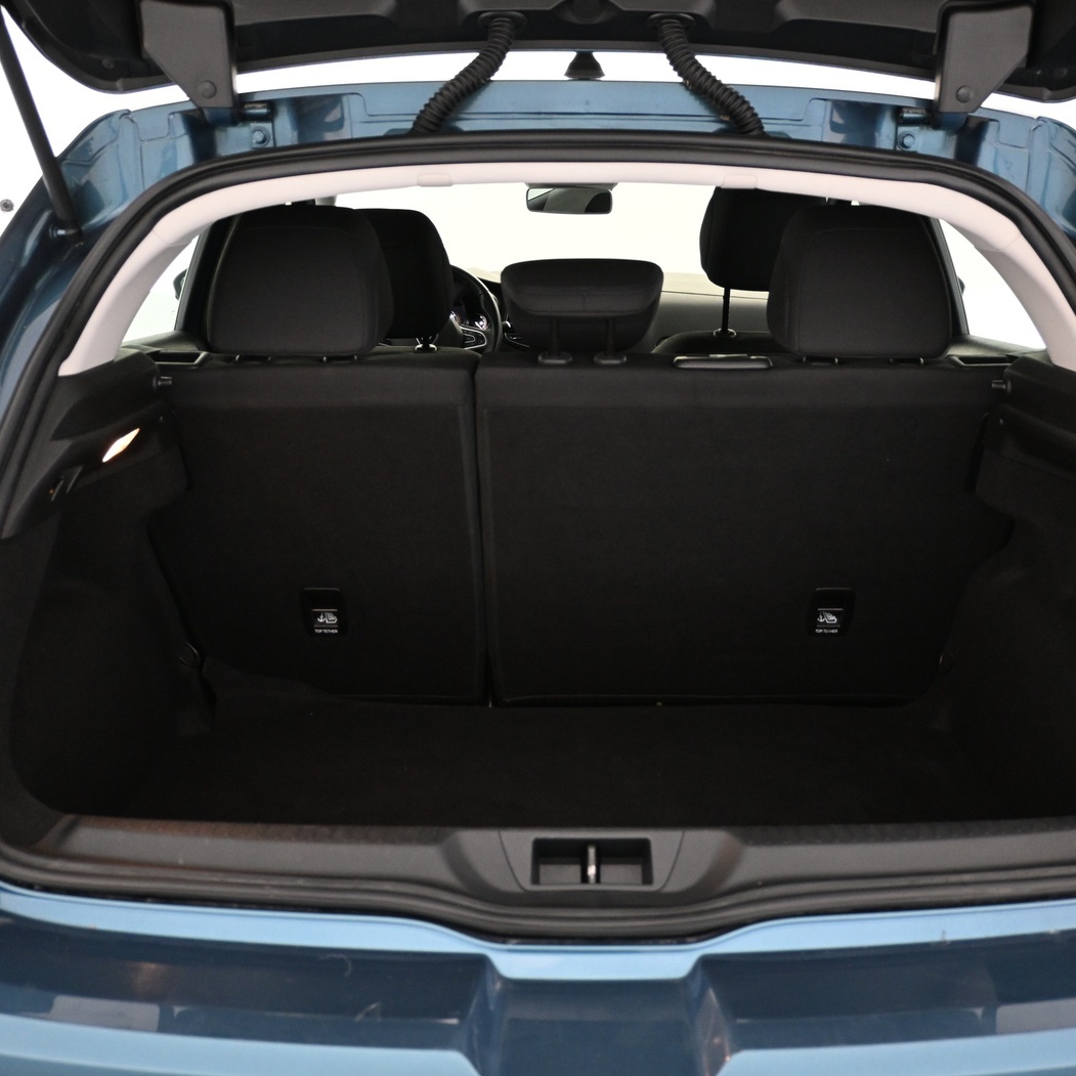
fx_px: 1348
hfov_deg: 43.5
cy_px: 547
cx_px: 576
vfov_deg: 43.5
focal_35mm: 38
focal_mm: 19.5
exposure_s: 1/30
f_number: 3.8
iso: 1600
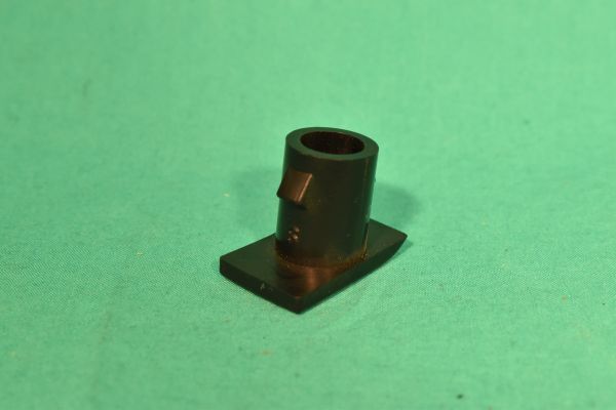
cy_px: 205
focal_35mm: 82
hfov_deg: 24.6
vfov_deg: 16.6
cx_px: 308
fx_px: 1412
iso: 1600
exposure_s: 1/100
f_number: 11
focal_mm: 55
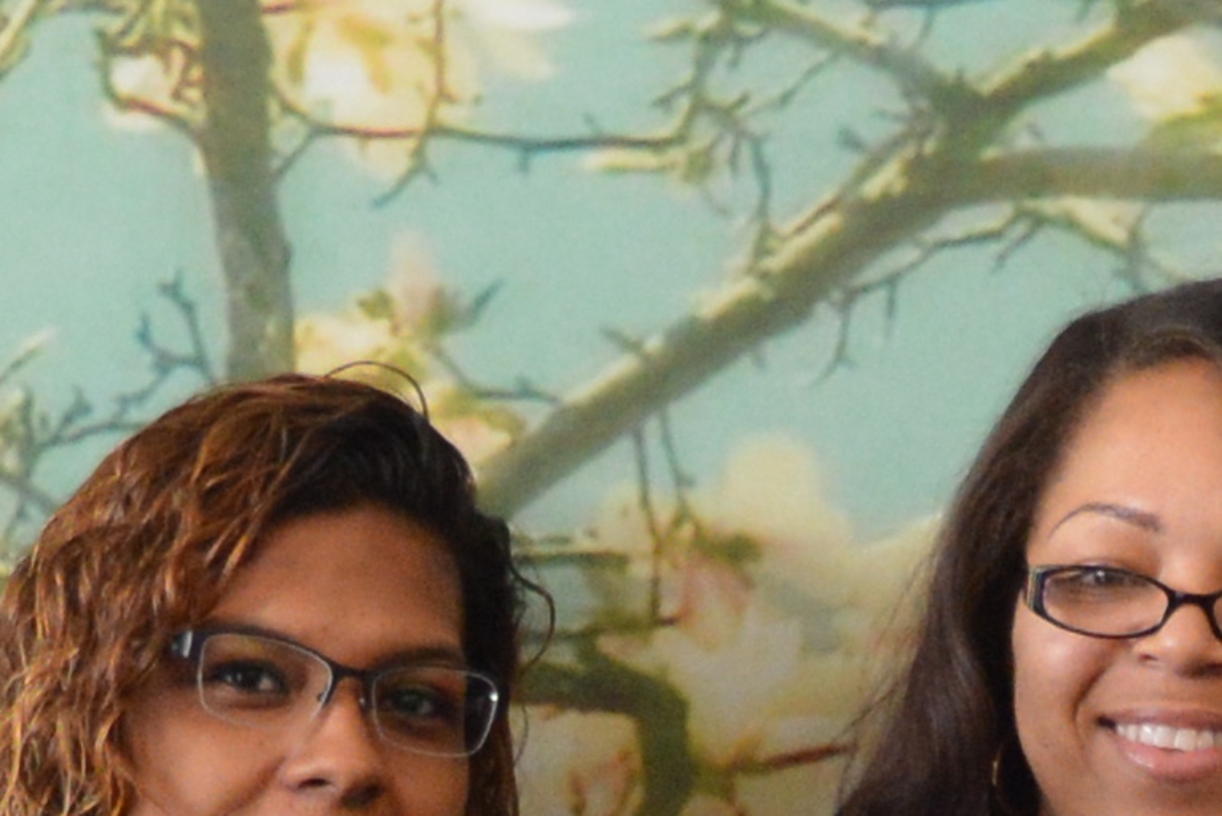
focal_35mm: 235
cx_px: 879
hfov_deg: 8.7
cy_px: 1634
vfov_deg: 5.7
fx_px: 7980
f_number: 3.8
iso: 800
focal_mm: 20
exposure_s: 1/60
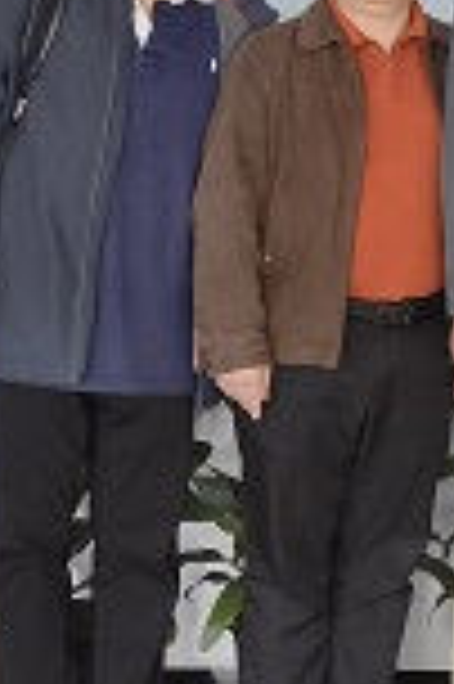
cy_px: 16
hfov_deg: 10.6
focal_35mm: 120
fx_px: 2275
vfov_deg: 16.7
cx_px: 850
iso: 50
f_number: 1.9
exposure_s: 1/145
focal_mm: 6.67
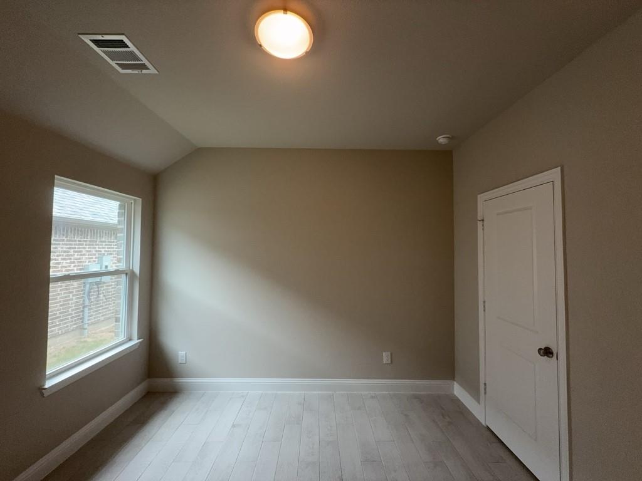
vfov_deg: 85.7
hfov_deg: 102.1
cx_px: 321
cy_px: 240
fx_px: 260
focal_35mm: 14
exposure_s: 1/60
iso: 125
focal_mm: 2.22
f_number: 2.2
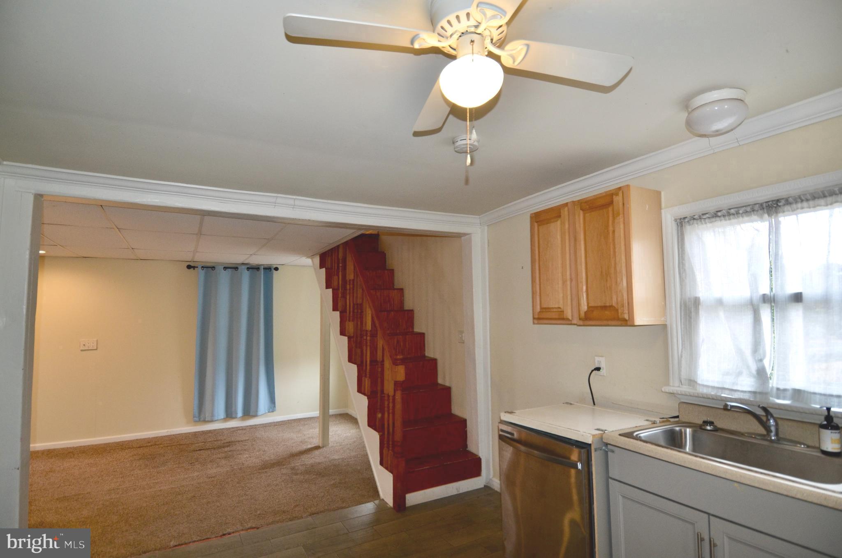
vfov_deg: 36.7
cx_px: 421
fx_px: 840
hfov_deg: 53.2
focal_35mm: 36
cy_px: 279
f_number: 4
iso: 400
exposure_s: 1/125
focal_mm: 24
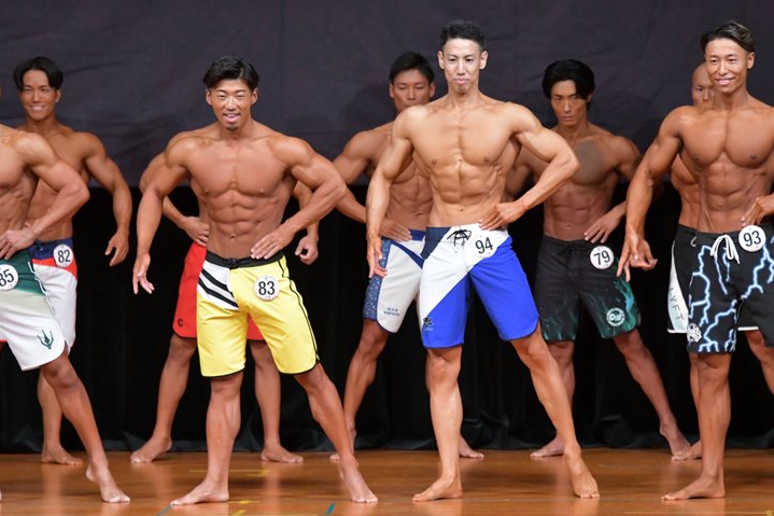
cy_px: 260
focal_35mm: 291
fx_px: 6255
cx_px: 415
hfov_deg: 7.1
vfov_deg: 4.7
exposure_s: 1/400
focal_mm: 180
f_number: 5.6
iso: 5000
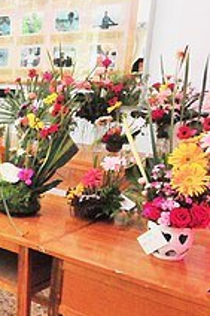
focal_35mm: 51
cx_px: -61
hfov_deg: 23.5
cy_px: 208
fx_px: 447
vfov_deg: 38.5
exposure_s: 1/80
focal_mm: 12
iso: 2500
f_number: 5
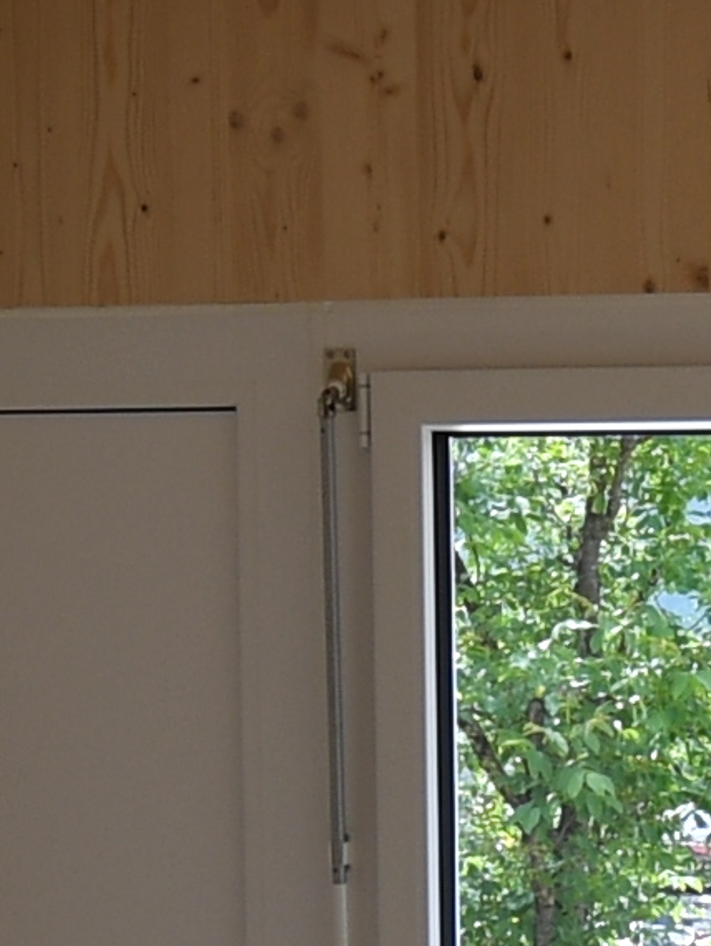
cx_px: 1138
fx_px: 3941
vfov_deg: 13.6
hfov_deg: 9.9
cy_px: 880
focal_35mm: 144
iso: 100
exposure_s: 1/100
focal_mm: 10
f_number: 5
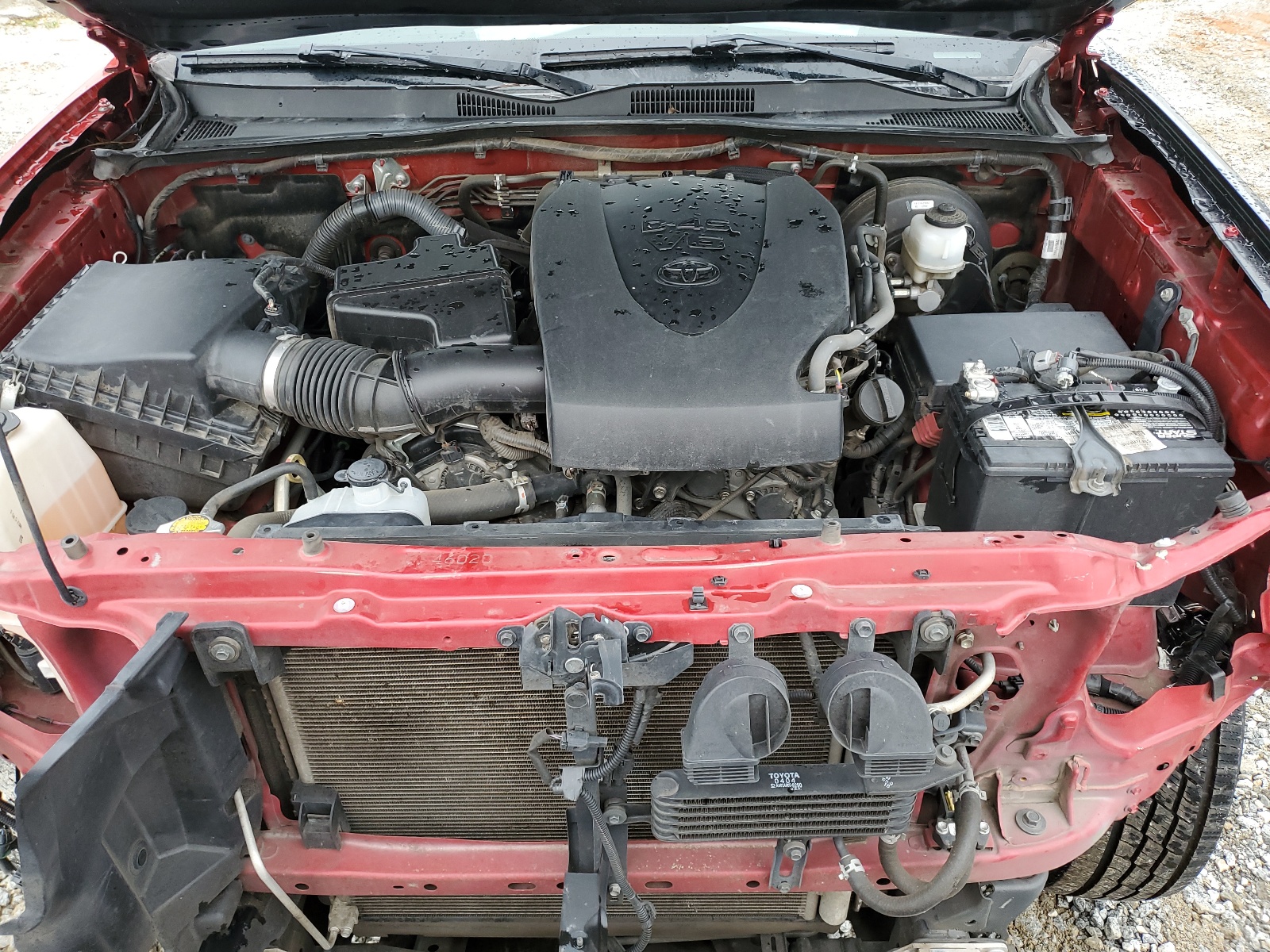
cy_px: 476
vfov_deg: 53.1
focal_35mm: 26
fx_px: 954
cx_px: 635
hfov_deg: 67.3
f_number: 1.5
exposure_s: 1/100
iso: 65
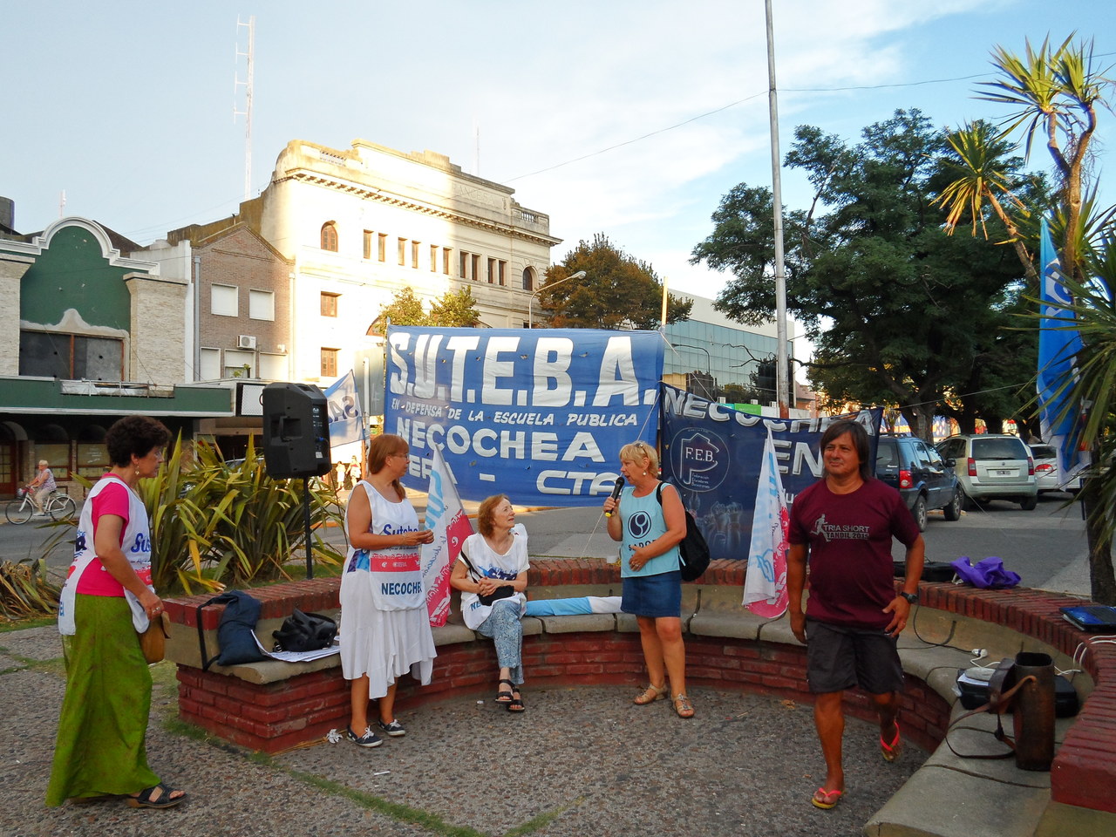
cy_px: 418
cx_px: 558
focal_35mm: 27
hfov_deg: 65.3
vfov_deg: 51.4
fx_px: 870
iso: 80
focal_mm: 4.9
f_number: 2.6
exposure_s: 1/350
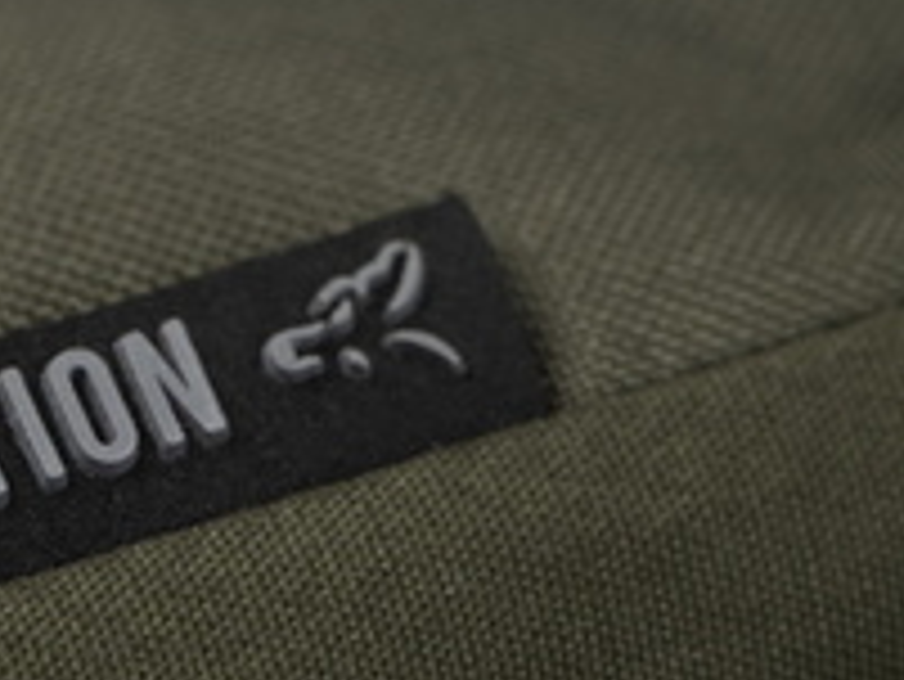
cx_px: -45
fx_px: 7865
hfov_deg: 6.6
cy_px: 365
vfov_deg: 4.9
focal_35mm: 301
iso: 100
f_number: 13
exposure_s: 1/160
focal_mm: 105
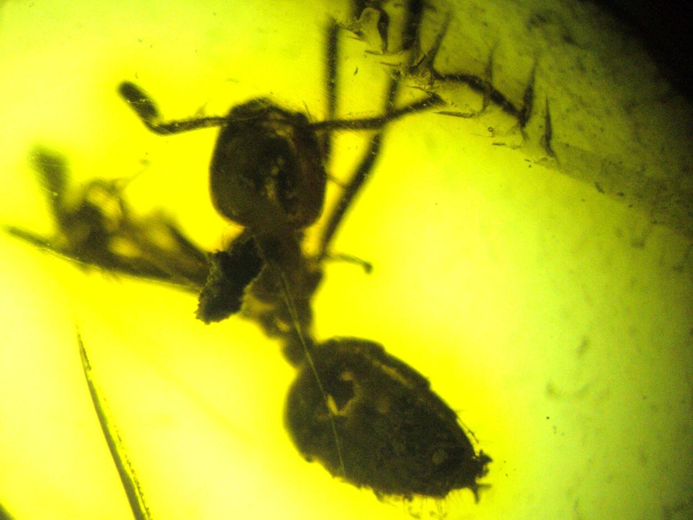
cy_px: 260
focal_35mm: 103
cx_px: 346
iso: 400
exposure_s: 1/500
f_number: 4.9
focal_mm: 17
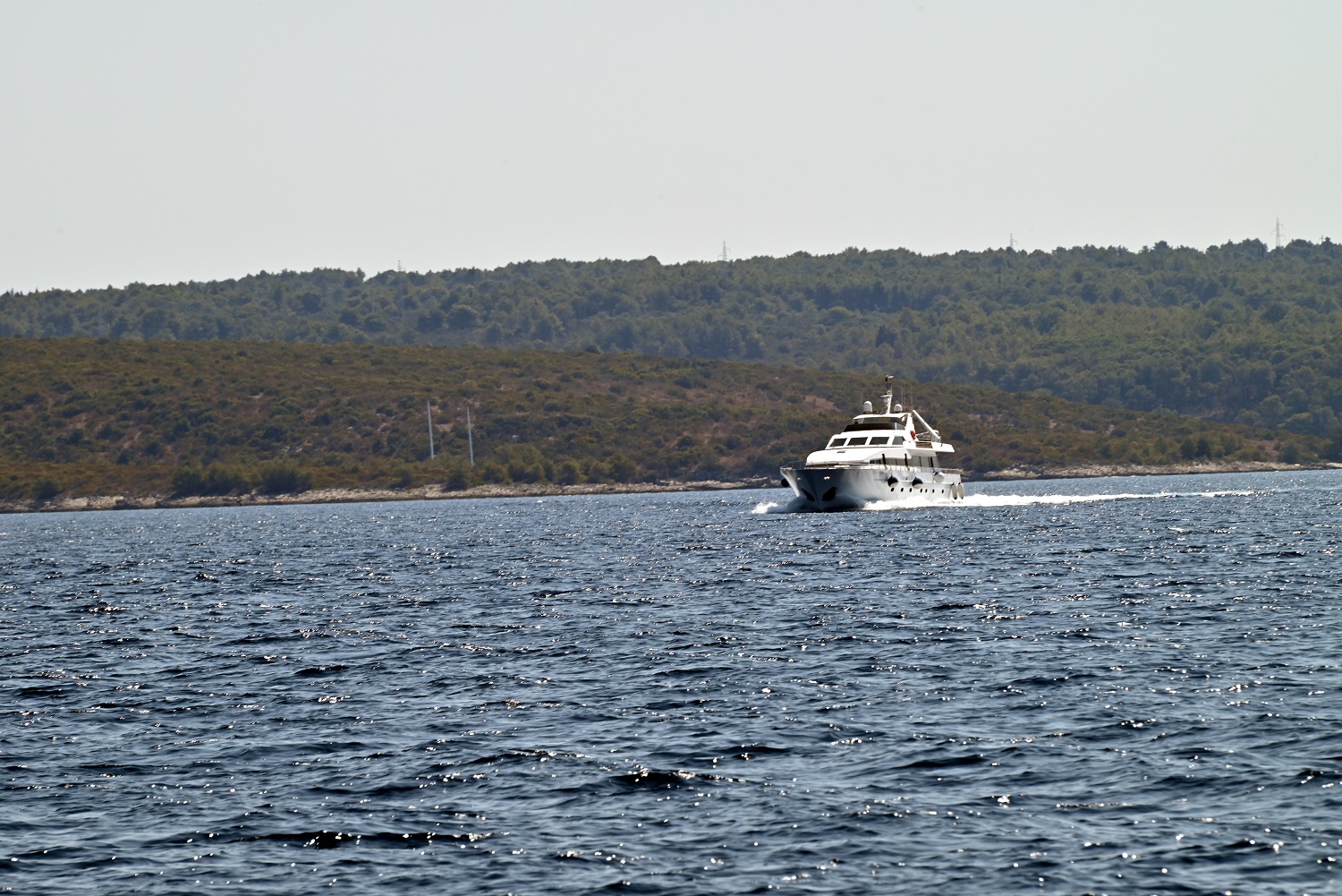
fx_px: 11186
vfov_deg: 4.6
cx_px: 671
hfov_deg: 6.9
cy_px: 448
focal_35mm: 300
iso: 200
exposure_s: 1/320
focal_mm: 300
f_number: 16
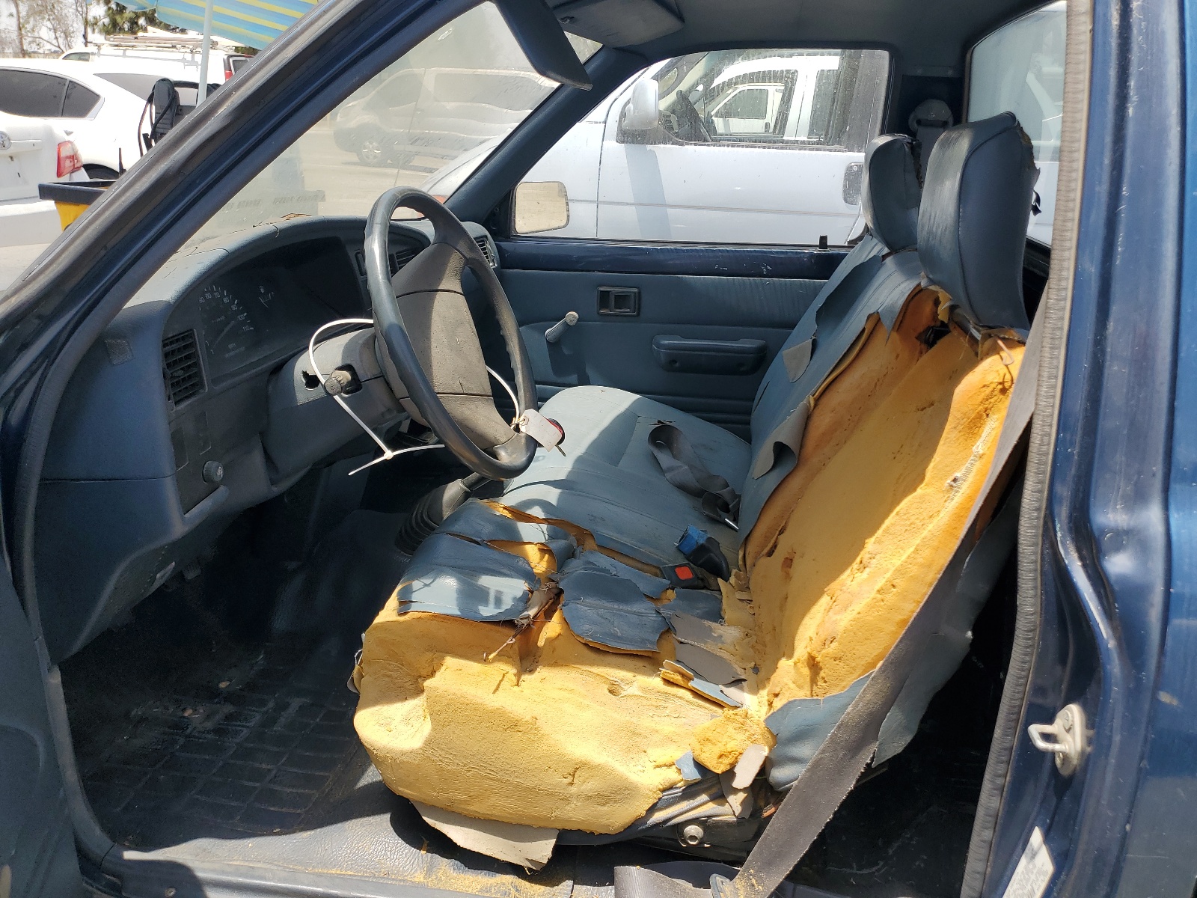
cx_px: 598
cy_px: 449
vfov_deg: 53.1
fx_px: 899
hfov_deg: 67.3
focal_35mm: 26
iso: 50
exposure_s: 1/1429
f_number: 1.5
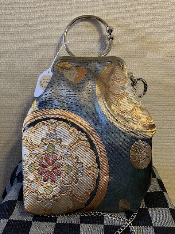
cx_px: 88
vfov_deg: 63.4
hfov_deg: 49.7
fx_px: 189
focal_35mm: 28
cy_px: 117
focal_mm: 3.99
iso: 320
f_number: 1.8
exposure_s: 1/60
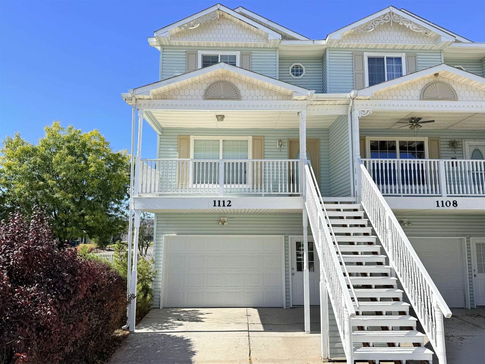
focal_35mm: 24
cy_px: 182
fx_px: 336
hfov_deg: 71.6
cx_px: 242
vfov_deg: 56.8
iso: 80
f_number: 1.78
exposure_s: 1/4975
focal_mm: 6.76
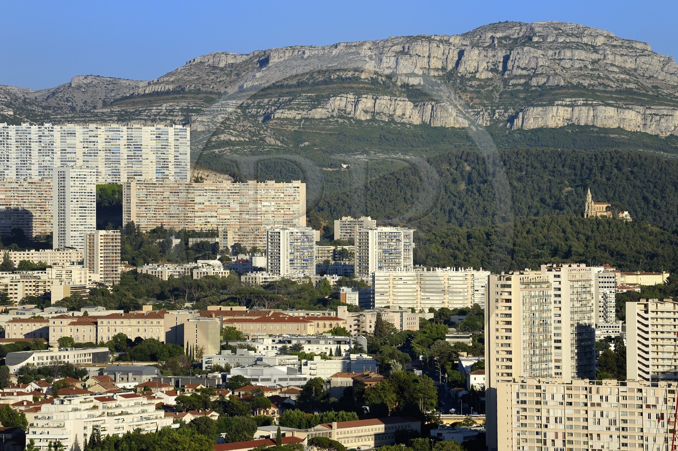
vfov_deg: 7.2
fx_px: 3575
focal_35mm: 190
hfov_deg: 10.8
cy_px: 226
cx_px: 339
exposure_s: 1/640
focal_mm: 190
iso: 200
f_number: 9
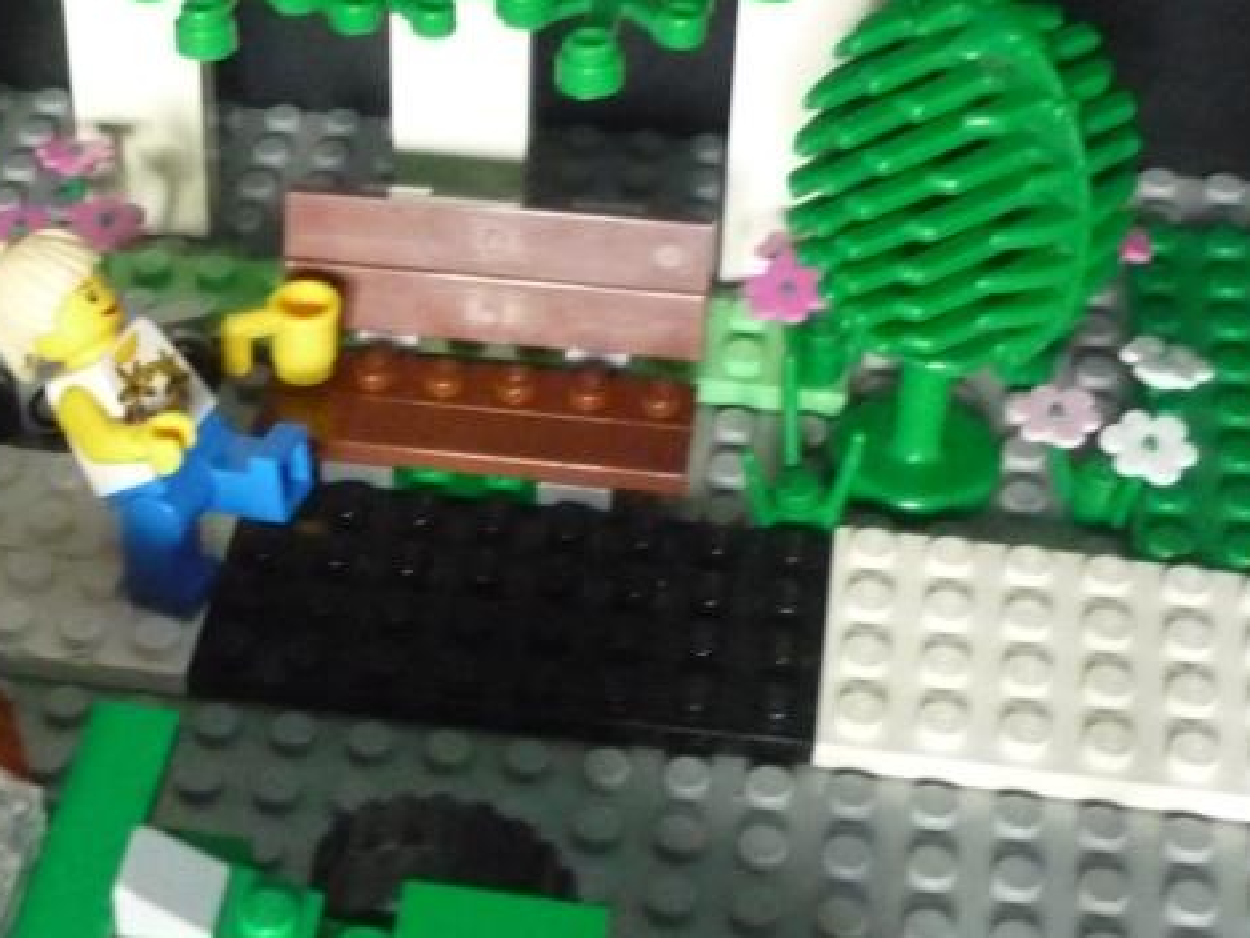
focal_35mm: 72
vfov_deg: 20.4
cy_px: 576
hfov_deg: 26.3
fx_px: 2601
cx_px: 179
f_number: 2.8
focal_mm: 5.5
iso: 800
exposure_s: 1/60
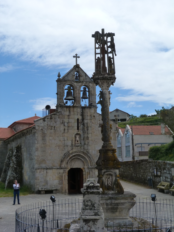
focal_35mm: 51
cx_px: 87
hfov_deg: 28.6
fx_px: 342
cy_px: 116
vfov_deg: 37.5
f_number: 5.6
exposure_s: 1/500
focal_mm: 9.2
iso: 125
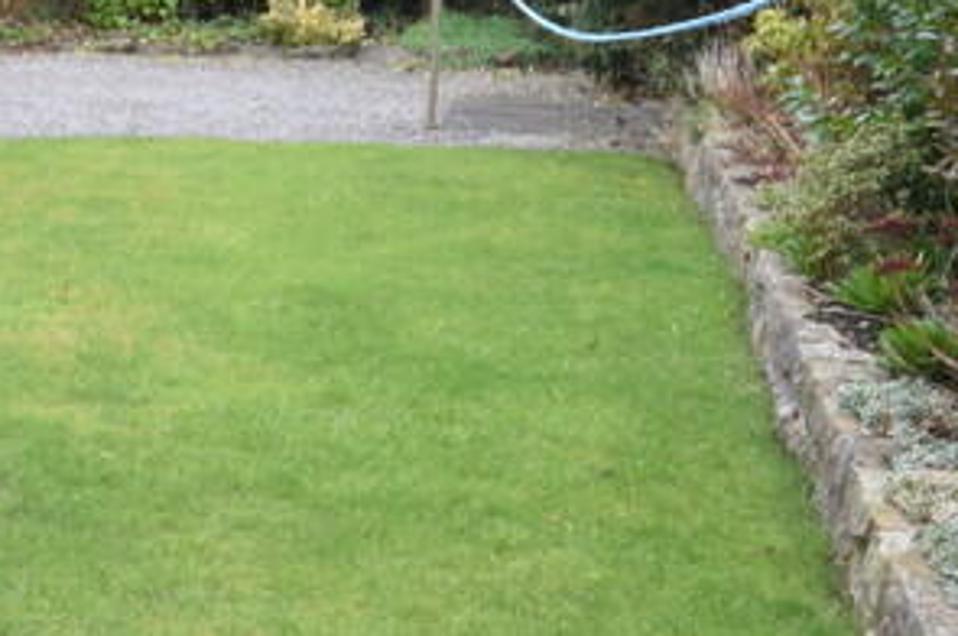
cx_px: -81
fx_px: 1940
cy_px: 427
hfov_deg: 25.8
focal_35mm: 73
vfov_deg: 18.6
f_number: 7.1
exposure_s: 1/200
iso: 400
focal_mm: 14
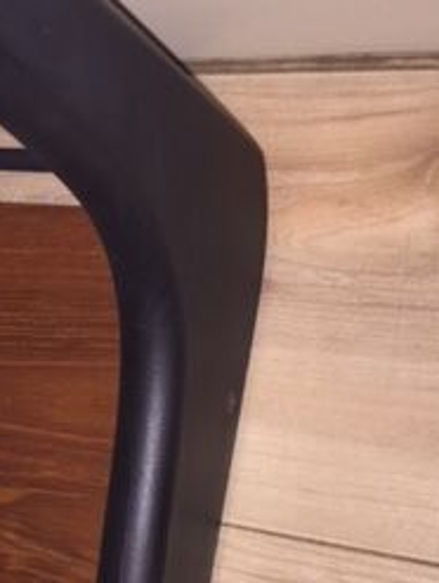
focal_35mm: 75
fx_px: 1265
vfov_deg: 25.9
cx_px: -61
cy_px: 359
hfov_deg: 18.8
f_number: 2.2
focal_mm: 4.15
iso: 32
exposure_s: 1/19
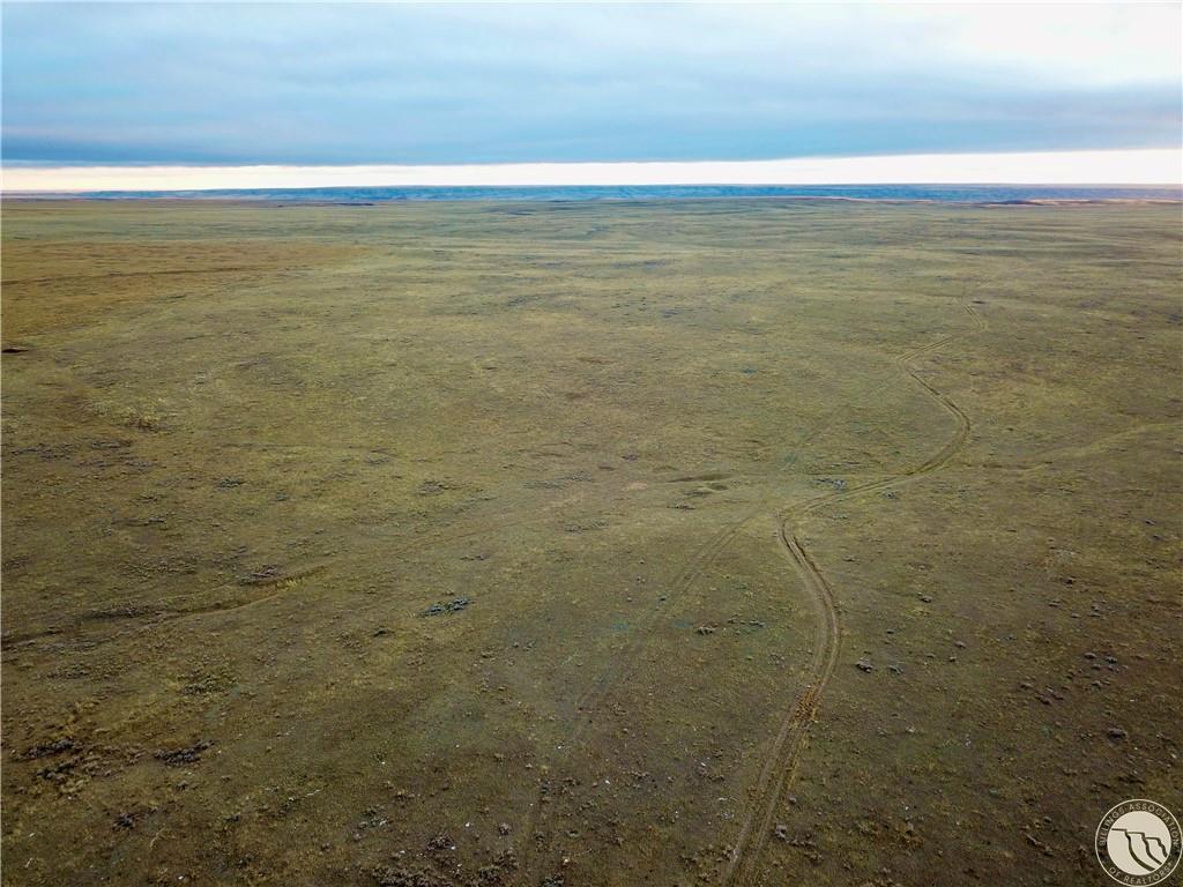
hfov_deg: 67.3
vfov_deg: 53.1
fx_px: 889
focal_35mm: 26
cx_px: 592
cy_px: 444
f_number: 2.2
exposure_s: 1/60
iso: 100
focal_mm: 4.73
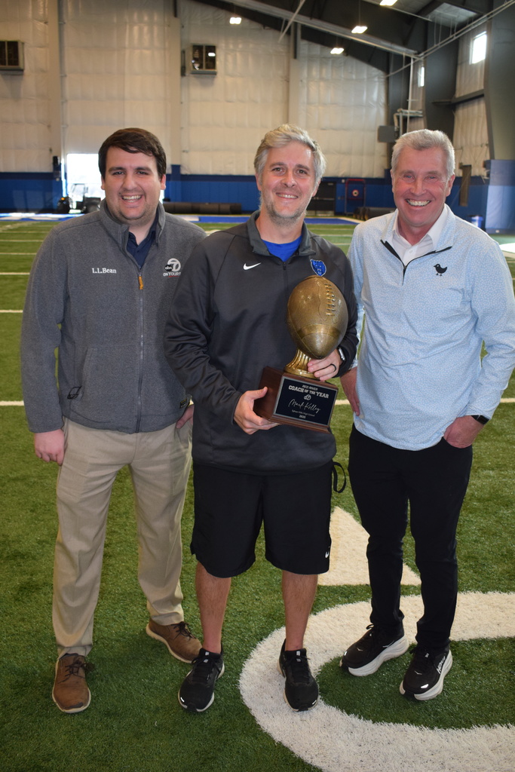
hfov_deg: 36.9
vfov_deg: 53.1
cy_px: 386
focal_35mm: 36
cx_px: 258
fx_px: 772
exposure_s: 1/100
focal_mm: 24
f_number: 5
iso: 800
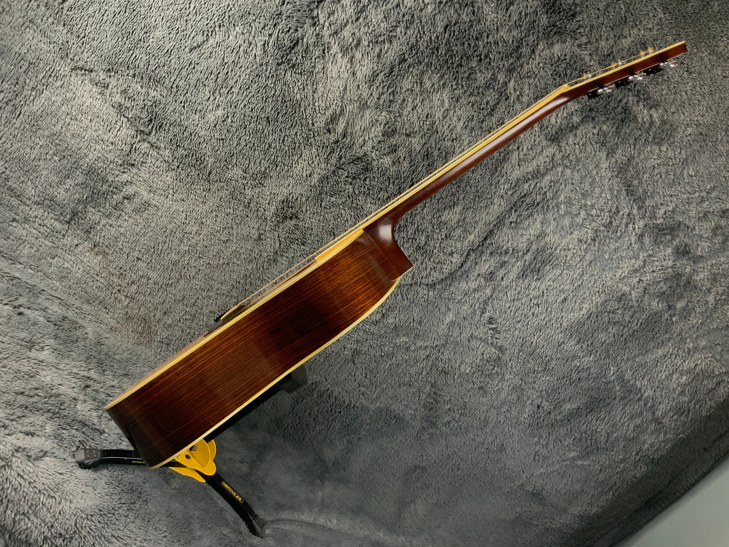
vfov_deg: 48.2
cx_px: 364
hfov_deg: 61.7
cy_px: 274
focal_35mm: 29
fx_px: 611
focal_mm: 3
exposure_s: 1/50
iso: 100
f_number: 1.8
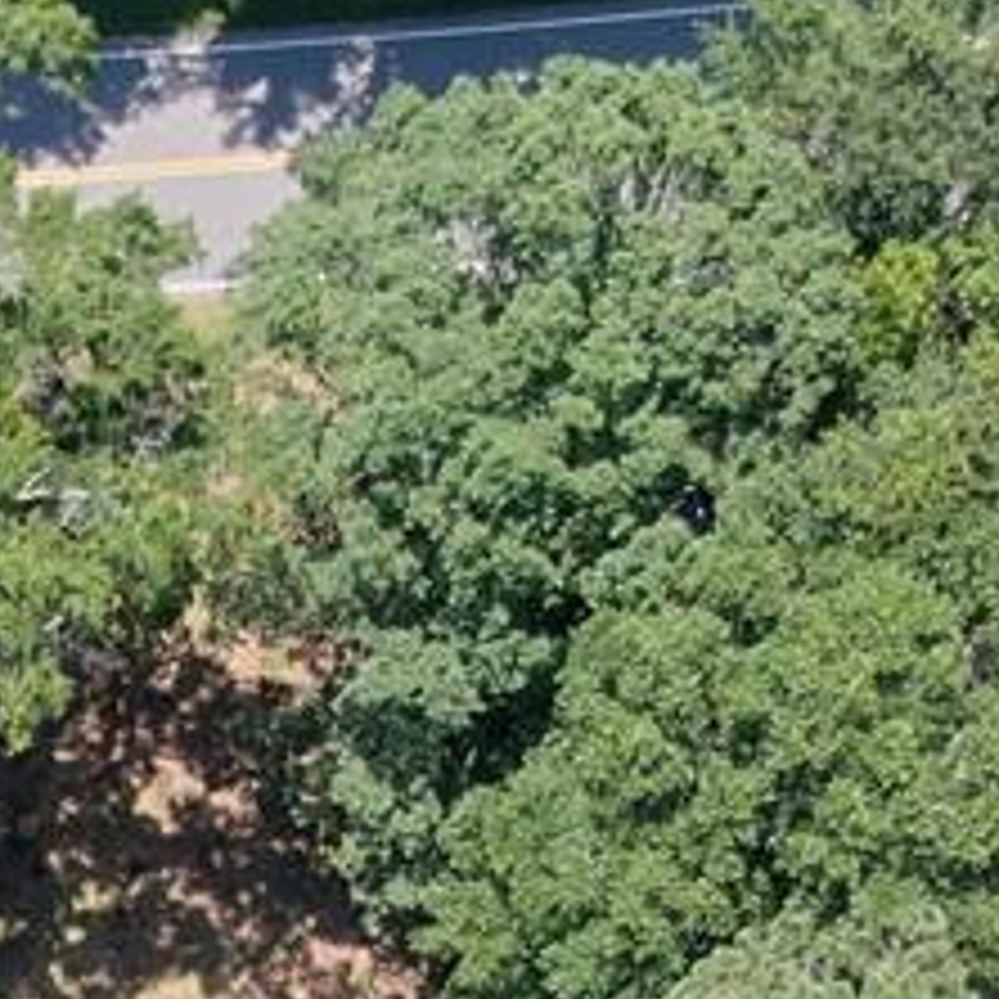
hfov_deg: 17.4
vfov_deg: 16.8
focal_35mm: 98
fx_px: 3200
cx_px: 14
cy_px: 1264
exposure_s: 1/400
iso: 100
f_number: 2.8
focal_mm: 4.39
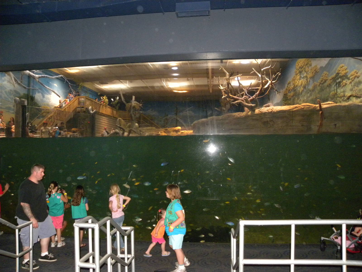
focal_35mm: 26
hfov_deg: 67.3
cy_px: 136
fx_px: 272
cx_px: 181
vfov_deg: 53.1
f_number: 2.8
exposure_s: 1/30
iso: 456
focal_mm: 4.6
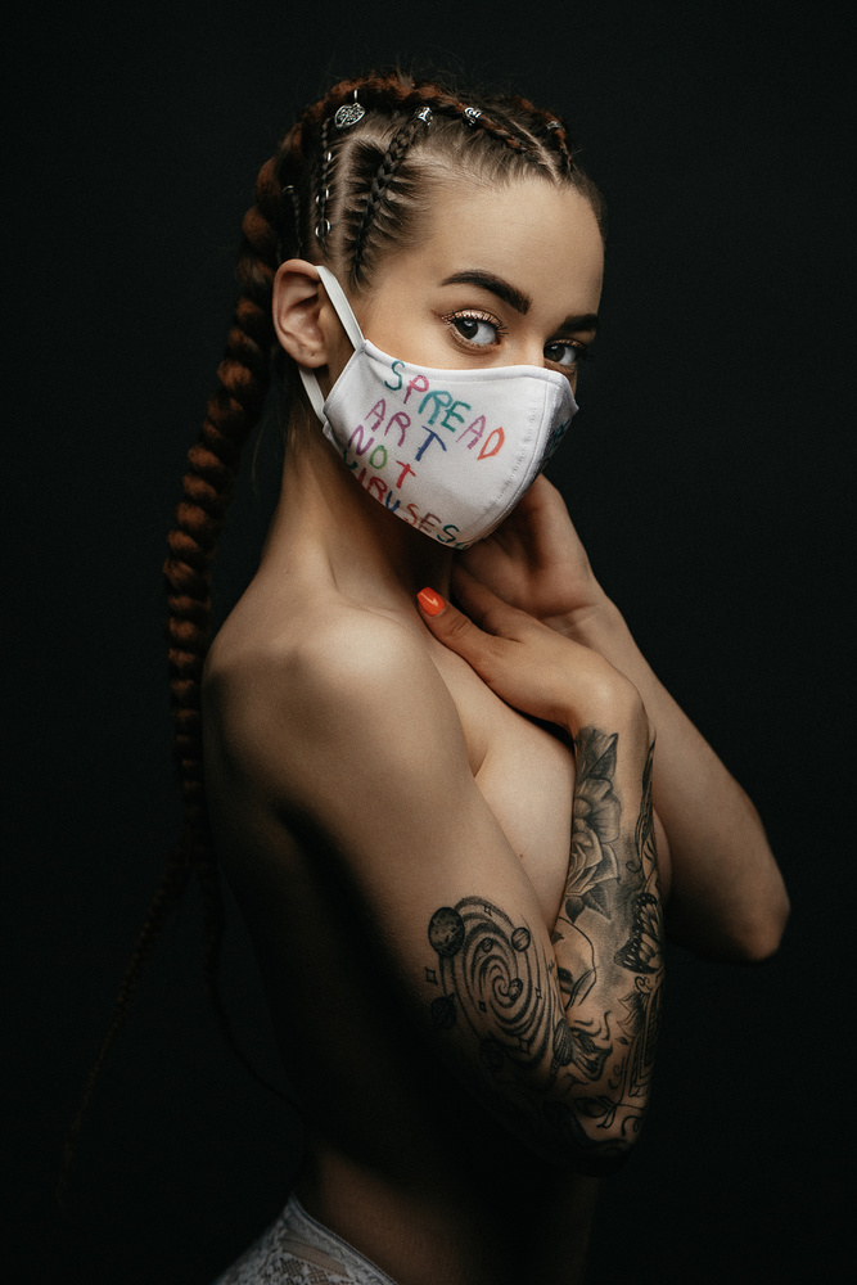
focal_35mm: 85
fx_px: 3034
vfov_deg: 23.9
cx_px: 428
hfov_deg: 16.1
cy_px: 642
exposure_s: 1/125
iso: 100
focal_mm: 85
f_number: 4
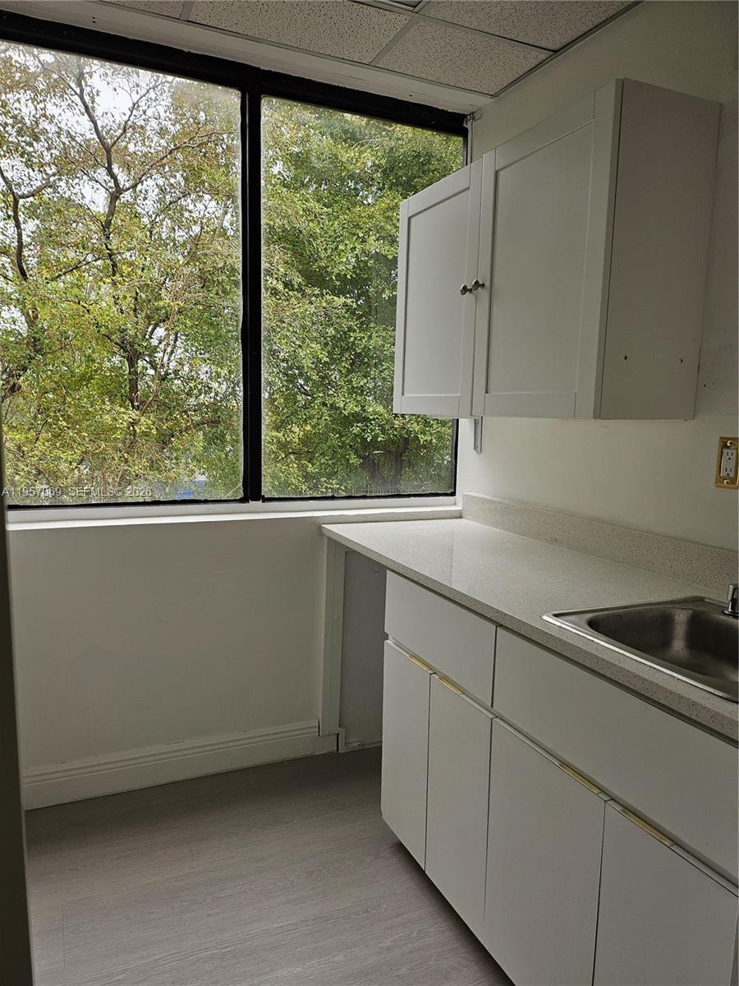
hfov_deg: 56.8
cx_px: 370
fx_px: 683
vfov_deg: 71.6
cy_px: 493
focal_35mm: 24
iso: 50
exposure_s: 1/175
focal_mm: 5
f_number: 1.8
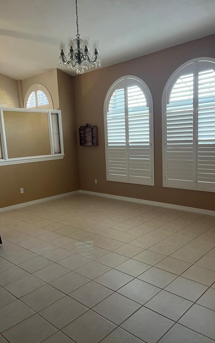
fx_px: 263
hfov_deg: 44.5
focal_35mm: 28
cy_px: 171
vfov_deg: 66.5
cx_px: 114
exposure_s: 1/60
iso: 200
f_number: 1.6
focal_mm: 5.1
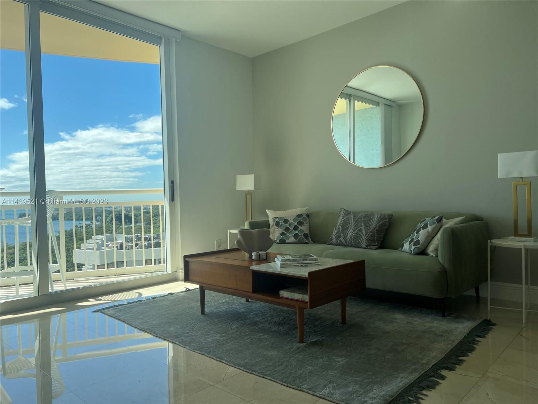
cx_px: 269
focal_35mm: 26
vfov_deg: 53.1
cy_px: 202
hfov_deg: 67.3
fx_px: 404
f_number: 1.5
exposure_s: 1/1645
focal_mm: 5.7
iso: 50
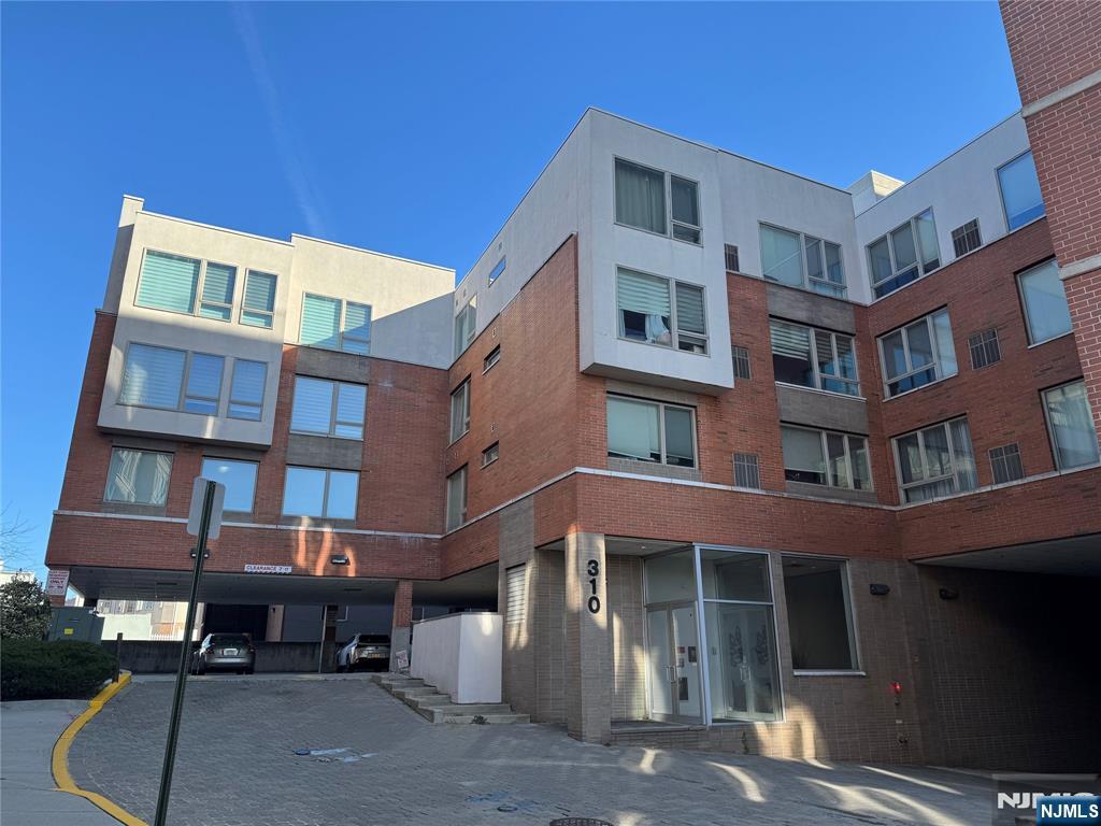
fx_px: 763
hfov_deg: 71.6
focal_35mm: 24
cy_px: 413
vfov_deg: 56.8
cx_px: 550
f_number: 1.78
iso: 80
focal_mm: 6.76
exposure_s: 1/1215
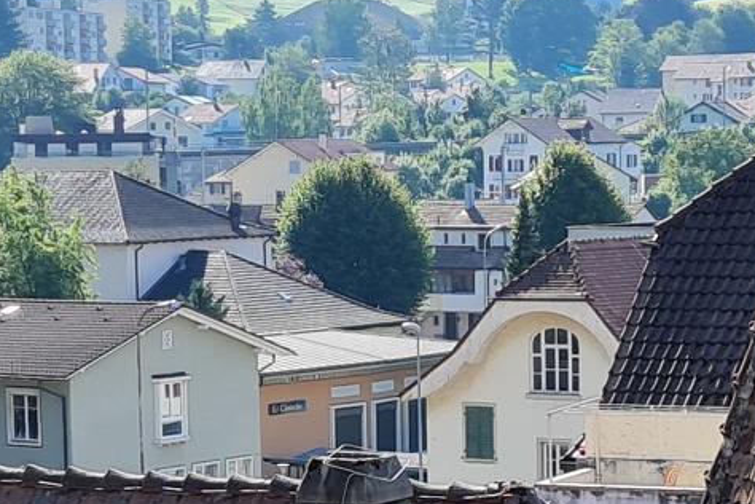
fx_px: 3062
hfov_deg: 14.1
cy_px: 550
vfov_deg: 9.3
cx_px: 392
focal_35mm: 146
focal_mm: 5.4
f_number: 1.8
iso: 50
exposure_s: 1/1172
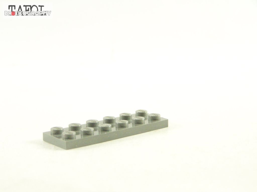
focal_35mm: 105
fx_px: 780
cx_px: 128
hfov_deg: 18.7
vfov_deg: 14.1
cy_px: 96
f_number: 3.2
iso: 400
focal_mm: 17.5
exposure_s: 1/60
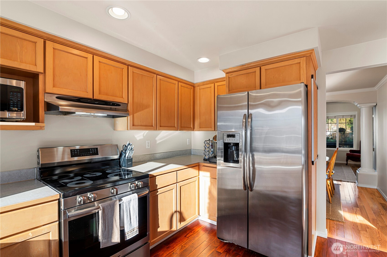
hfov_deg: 96.8
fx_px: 172
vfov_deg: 73.6
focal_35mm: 16
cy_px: 128
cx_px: 194
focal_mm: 16
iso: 200
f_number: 8
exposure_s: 1/10
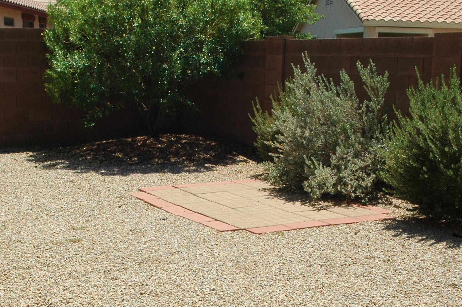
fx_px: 744
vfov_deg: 23.1
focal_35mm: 58
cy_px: 235
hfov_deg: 34.4
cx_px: 180
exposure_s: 1/320
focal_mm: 20
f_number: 10
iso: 200
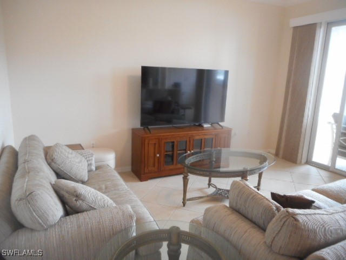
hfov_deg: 69.4
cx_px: 173
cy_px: 130
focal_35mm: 25
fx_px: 250
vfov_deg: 54.9
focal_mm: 4.5
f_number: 3.7
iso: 450
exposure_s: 1/25
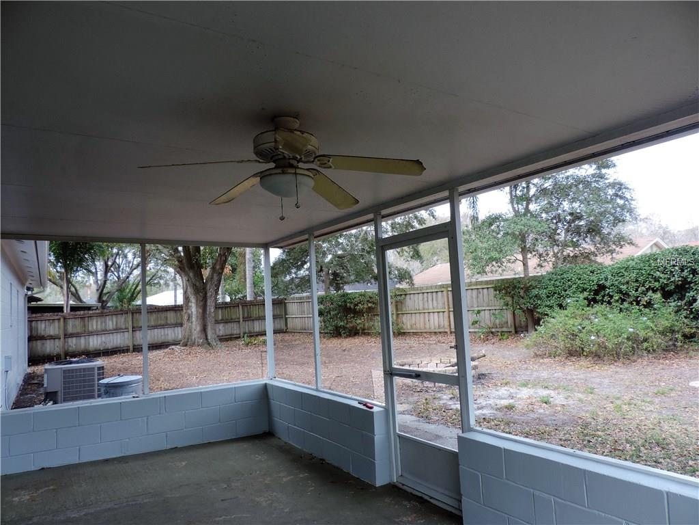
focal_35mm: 24
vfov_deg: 56.8
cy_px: 262
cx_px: 350
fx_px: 485
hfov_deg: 71.6
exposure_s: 1/125
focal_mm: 4.3
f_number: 3
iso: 80
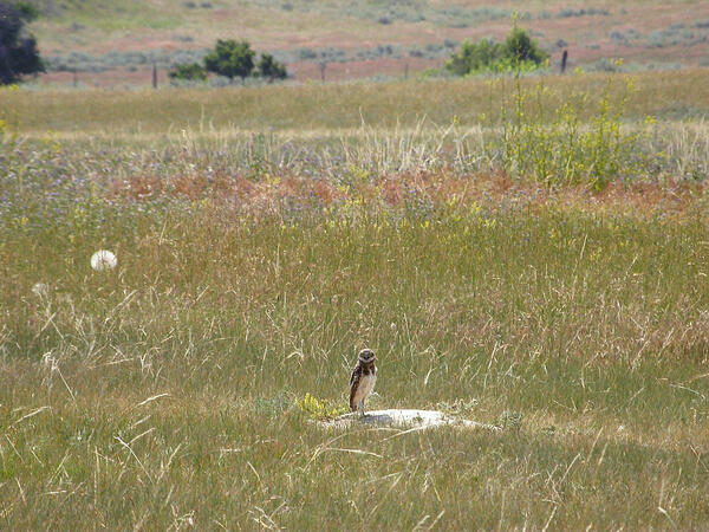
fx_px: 3154
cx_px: 354
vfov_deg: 9.6
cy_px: 266
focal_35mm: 154
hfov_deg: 12.8
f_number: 6.5
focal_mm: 32
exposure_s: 1/375
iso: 100
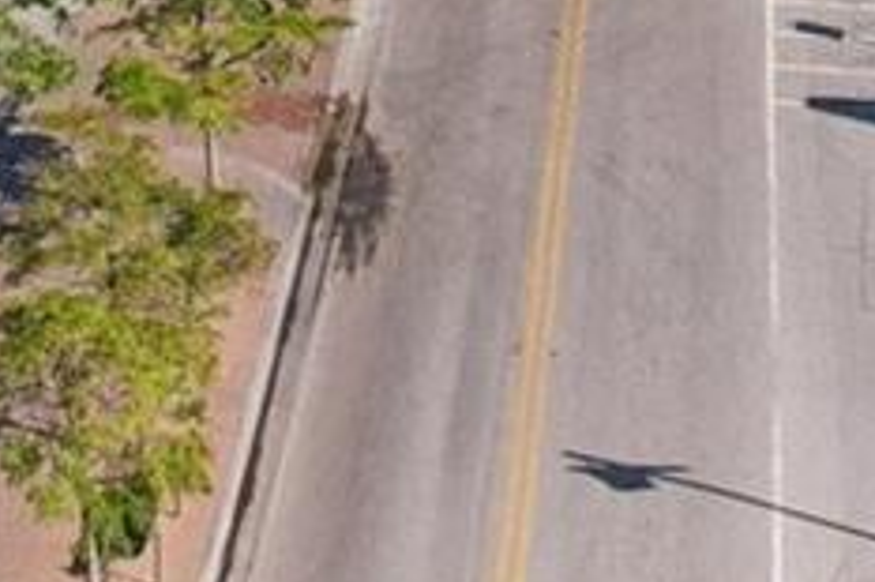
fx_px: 3667
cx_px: 586
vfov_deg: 8.2
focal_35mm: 151
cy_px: -916
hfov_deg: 13.6
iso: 120
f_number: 2.8
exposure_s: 1/2500
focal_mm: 8.4
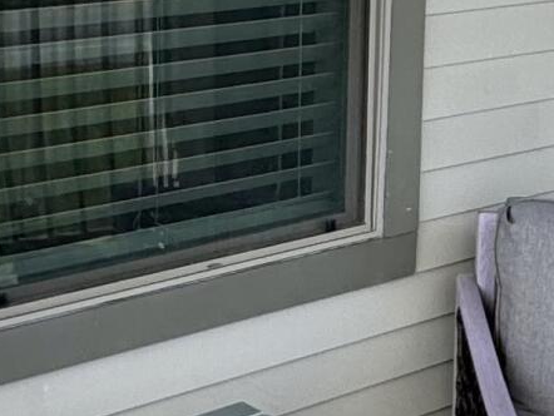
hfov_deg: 20.6
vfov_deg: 15.5
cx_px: 328
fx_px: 1521
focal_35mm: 95
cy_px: 124
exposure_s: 1/515
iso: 40
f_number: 2.2
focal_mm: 2.22
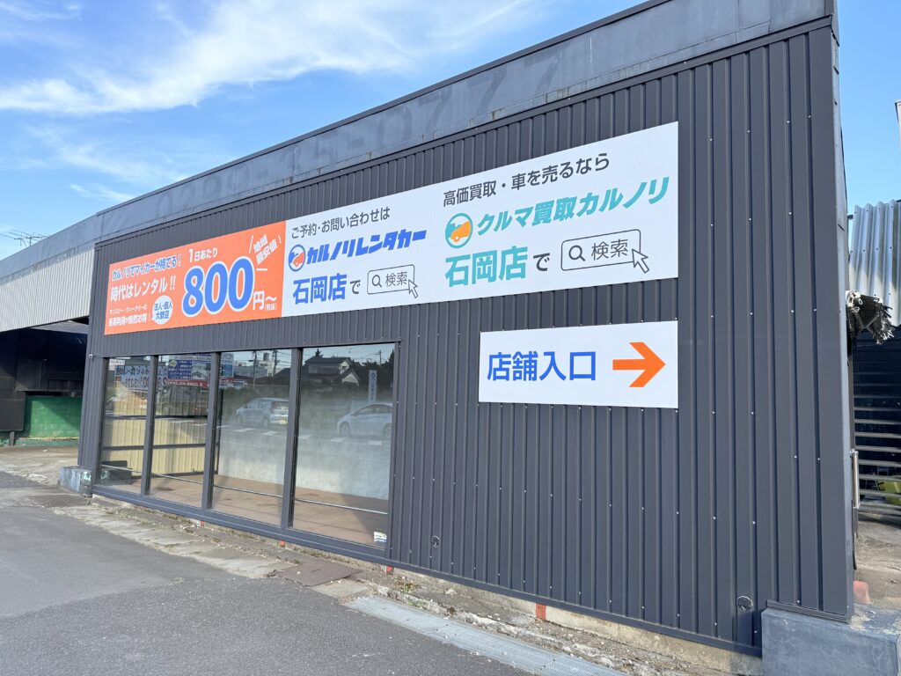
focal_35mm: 24
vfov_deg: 56.8
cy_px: 338
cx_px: 450
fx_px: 625
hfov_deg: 71.6
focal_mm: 6.76
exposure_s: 1/1271
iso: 80
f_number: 1.78
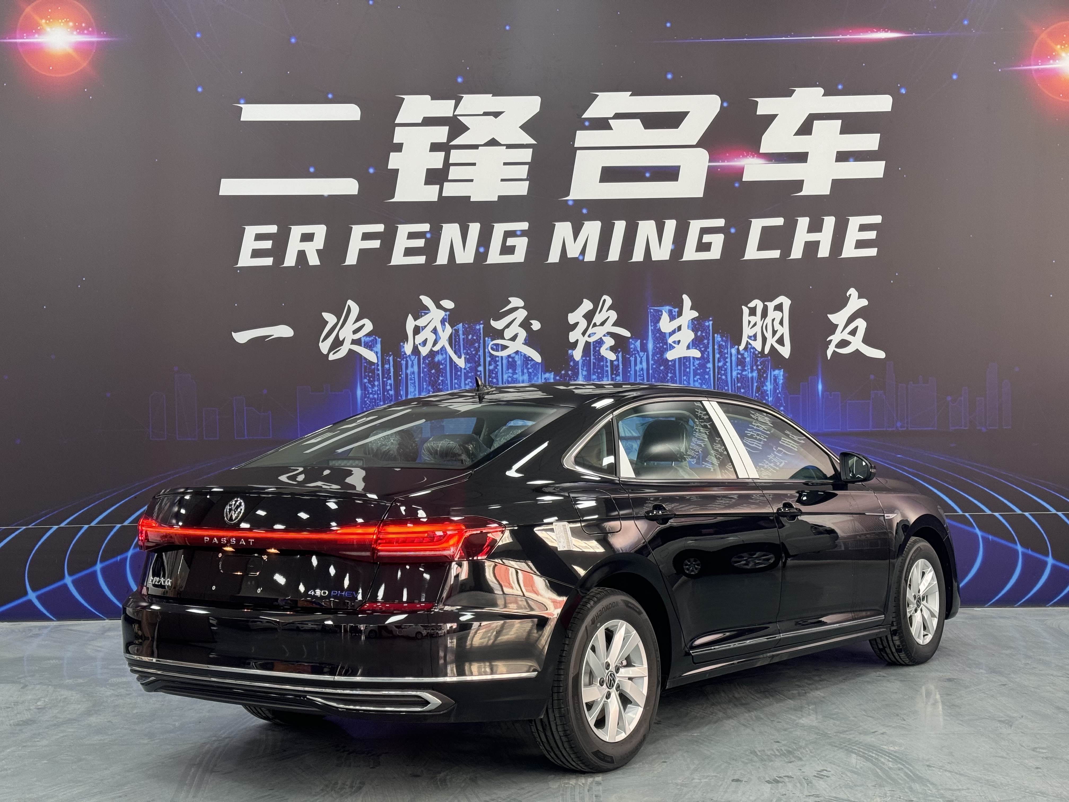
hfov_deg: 39.7
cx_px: 534
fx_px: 1482
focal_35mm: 48
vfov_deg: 30.3
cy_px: 401
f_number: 1.78
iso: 100
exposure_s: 1/50
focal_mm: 6.76
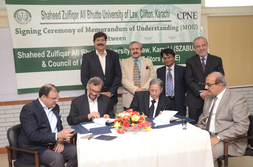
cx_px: 126
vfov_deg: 38.2
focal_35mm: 34
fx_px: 242
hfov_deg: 55.2
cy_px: 84
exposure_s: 1/80
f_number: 3.8
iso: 1000
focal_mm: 23
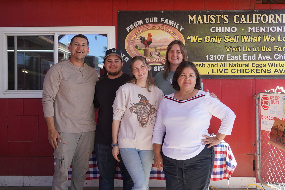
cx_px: 142
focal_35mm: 39
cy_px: 95
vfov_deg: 34.2
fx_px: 309
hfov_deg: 49.6
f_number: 4
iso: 125
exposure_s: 1/160
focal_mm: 26
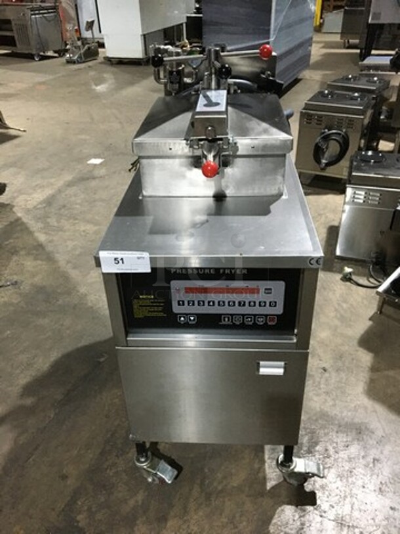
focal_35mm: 29
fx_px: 447
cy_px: 267
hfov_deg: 48.2
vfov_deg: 61.7
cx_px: 200
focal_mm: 4.15
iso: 250
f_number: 2.2
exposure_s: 1/15
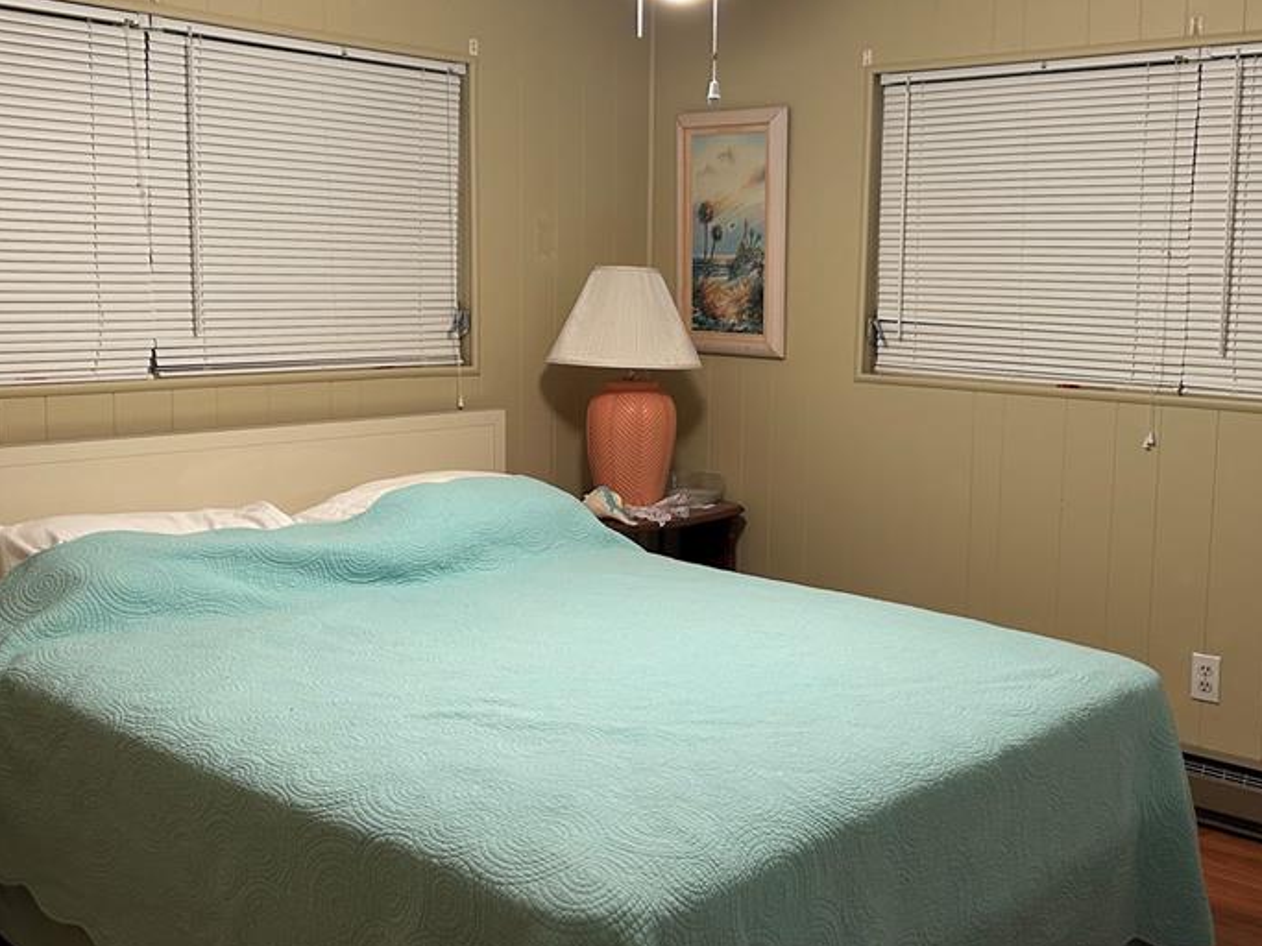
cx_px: 735
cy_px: 425
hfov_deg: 47.7
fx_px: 1422
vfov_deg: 36.8
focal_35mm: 39
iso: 200
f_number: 1.5
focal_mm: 5.7
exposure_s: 1/60
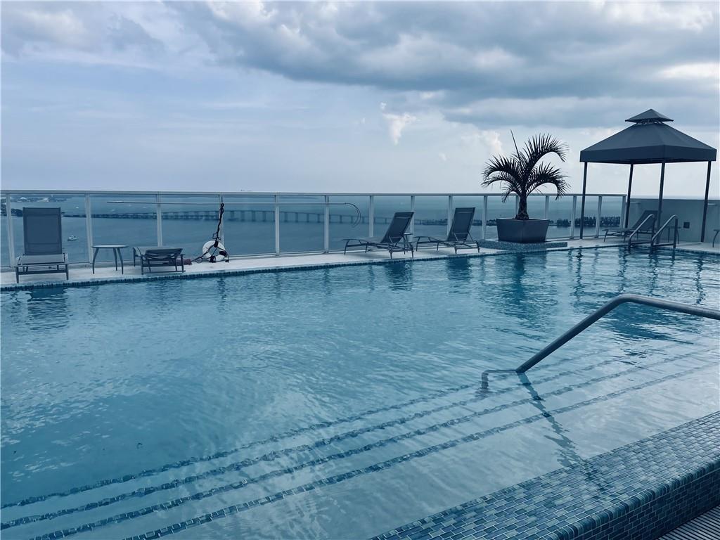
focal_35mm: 26
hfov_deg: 67.3
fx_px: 541
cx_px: 360
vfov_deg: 53.1
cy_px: 270
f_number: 1.6
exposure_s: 1/2786
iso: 32
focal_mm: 5.1
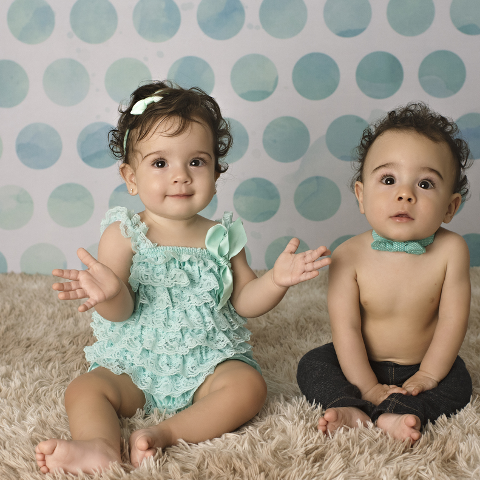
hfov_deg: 25.4
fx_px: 1061
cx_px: 287
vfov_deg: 25.5
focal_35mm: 68
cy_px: 242
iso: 500
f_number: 4
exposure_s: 1/250
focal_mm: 35
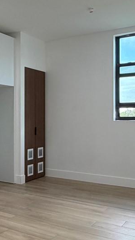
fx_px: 293
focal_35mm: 46
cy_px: 117
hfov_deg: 24.7
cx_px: -1
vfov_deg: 44.6
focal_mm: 2.22
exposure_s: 1/120
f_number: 2.2
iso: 200
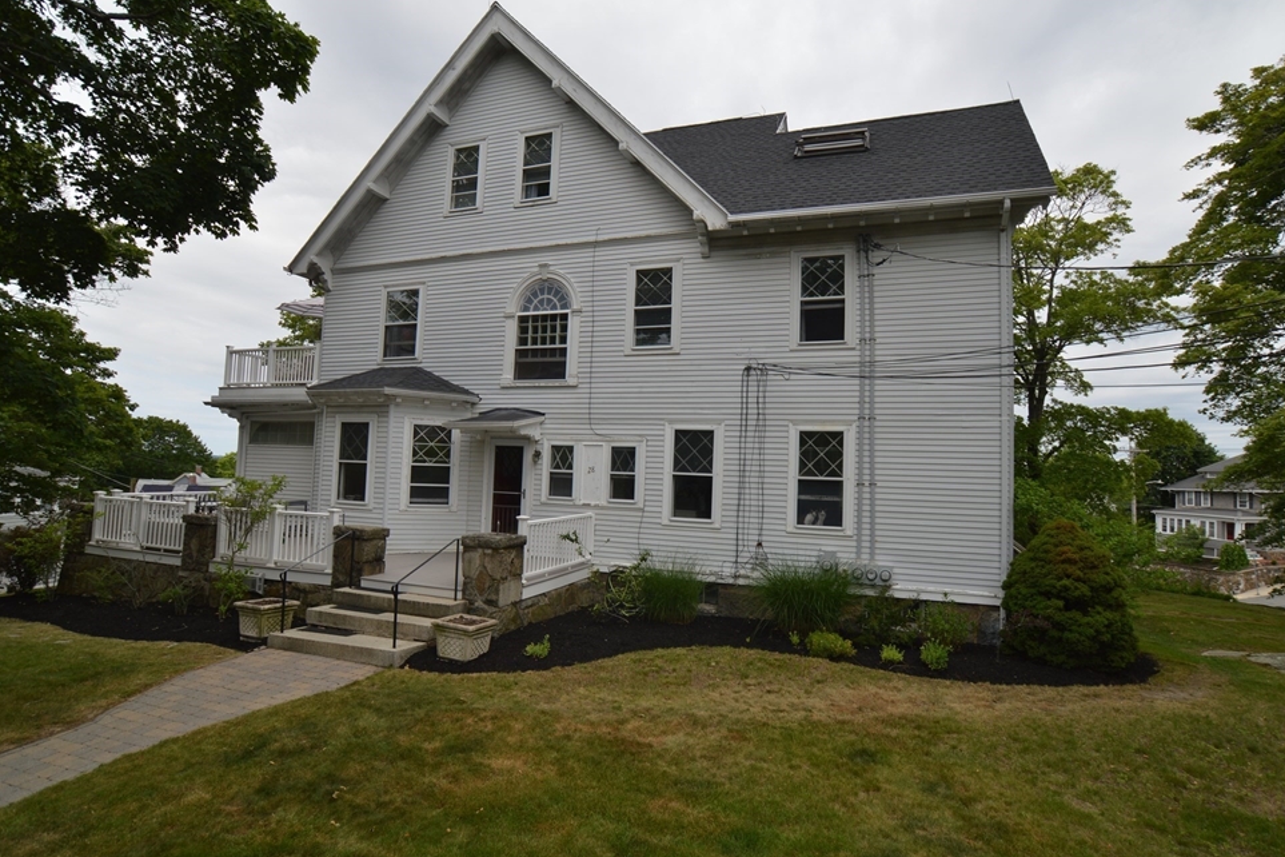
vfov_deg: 68.8
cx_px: 667
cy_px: 421
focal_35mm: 18
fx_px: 626
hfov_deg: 91.5
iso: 100
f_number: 7.1
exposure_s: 1/200
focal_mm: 11
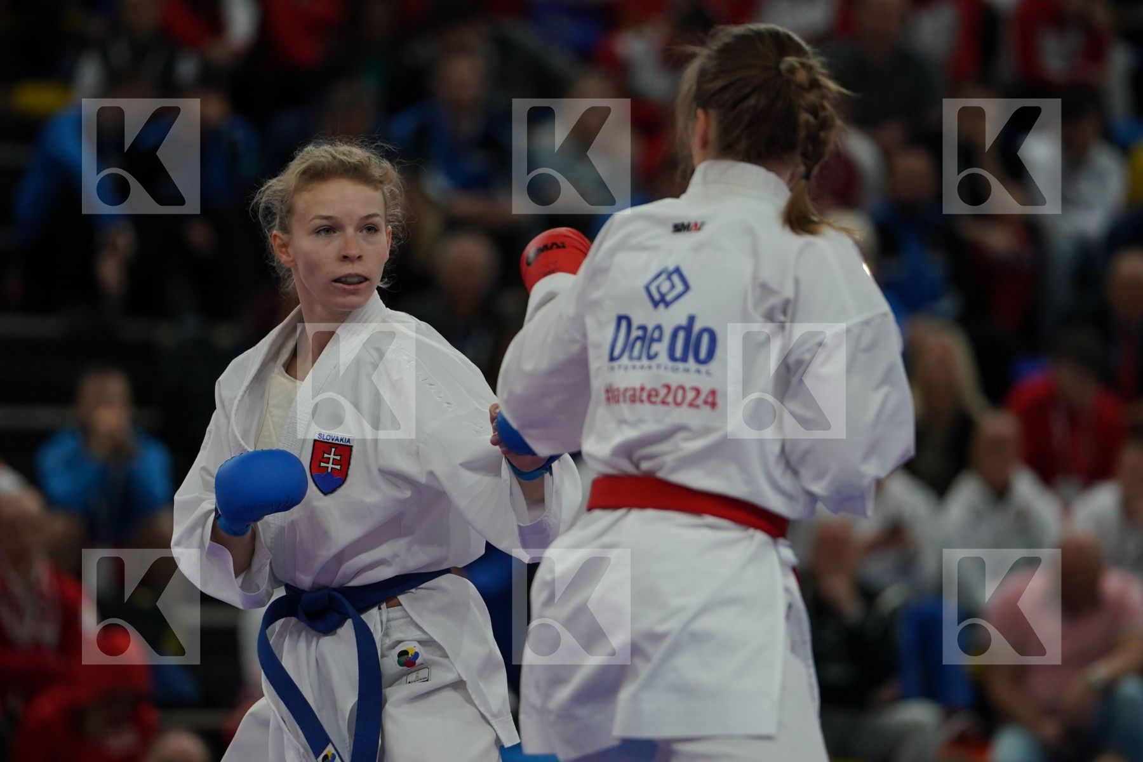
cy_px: 381
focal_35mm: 300
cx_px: 572
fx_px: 9524
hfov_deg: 6.9
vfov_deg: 4.6
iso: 1000
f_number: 2.8
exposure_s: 1/1000
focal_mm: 200
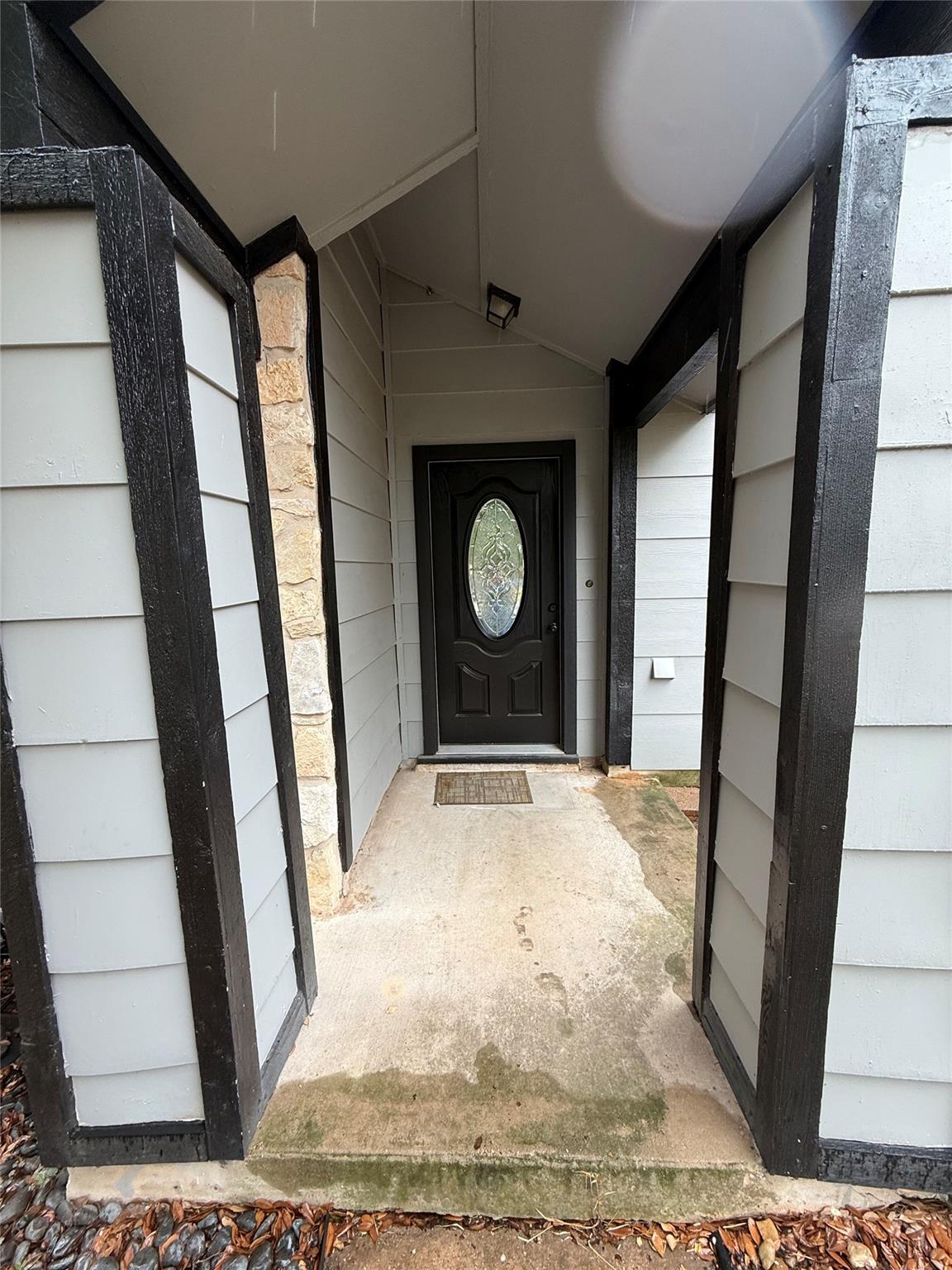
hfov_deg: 85.7
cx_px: 476
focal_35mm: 14
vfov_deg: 102.1
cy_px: 635
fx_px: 513
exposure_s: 1/99
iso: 64
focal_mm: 2.22
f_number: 2.2
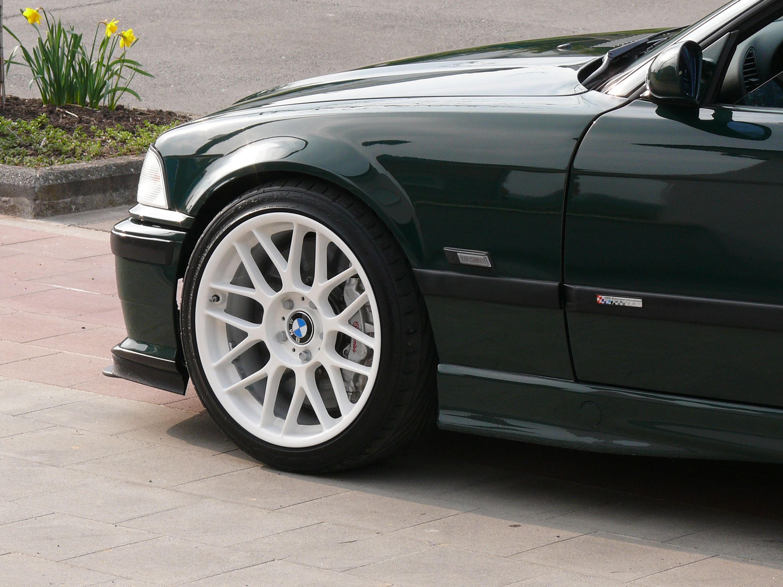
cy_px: 294
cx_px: 392
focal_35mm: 201
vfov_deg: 7.4
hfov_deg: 9.8
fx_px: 4547
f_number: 5
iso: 100
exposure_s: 1/200
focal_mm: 29.9
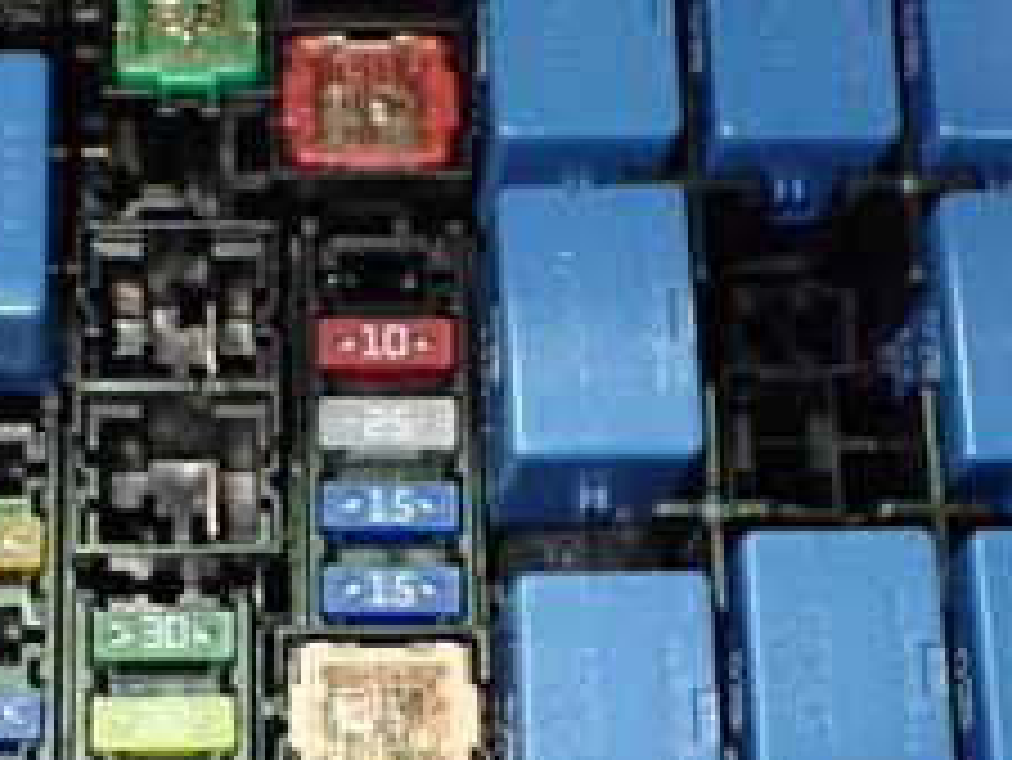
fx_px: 2340
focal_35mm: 80
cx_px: 310
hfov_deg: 24.2
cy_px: 688
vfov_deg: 18.1
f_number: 2.3
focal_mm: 5.4
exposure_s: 1/60
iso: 800
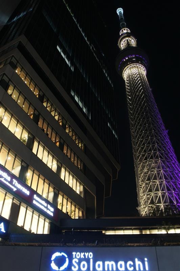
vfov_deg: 67.4
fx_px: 203
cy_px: 136
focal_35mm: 27
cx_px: 90
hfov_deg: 47.9
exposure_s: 1/30
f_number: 3.5
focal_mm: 18
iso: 2000
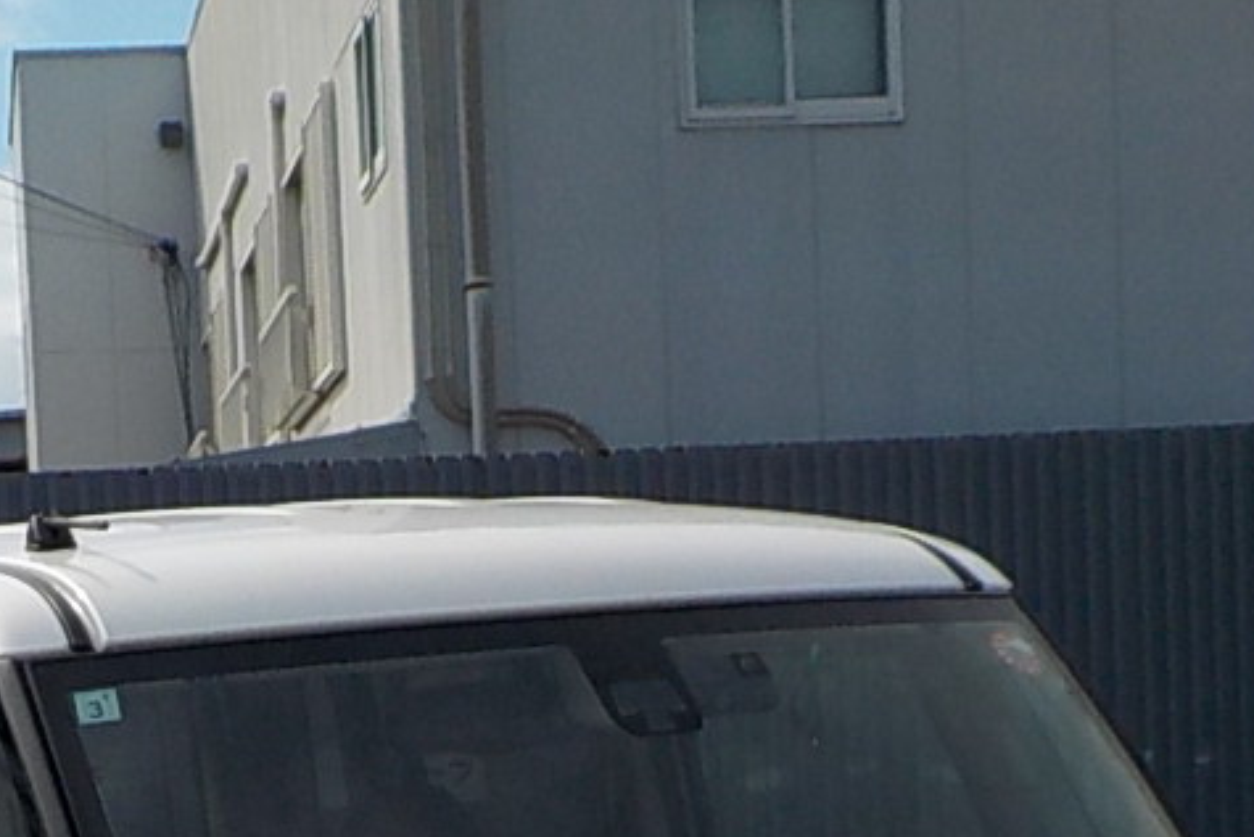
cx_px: 322
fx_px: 3658
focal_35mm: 105
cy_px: 1201
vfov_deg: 12.5
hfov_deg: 19.3
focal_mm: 4.1
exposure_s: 1/1600
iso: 125
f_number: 3.3
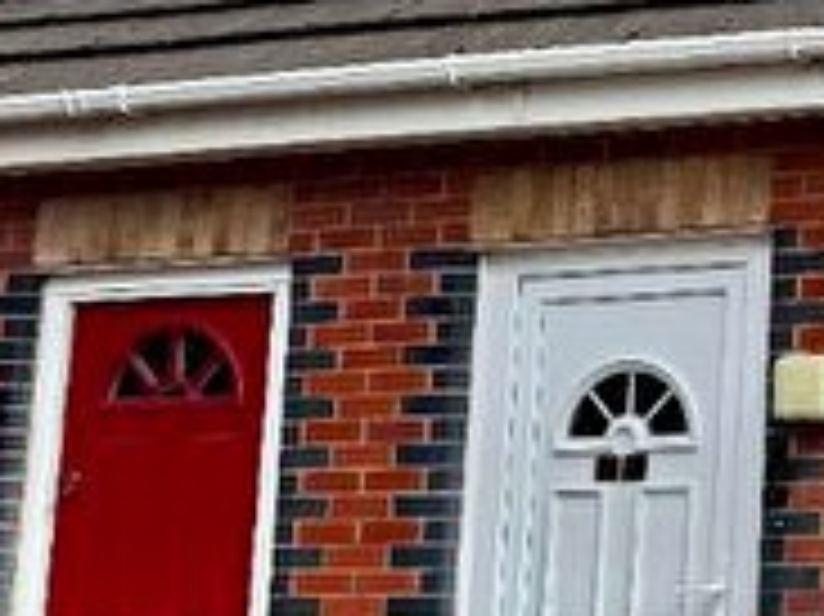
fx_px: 2189
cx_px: 1387
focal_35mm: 92
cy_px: 124
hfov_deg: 17.9
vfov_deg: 15.9
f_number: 1.78
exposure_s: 1/4310
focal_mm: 6.76
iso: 80
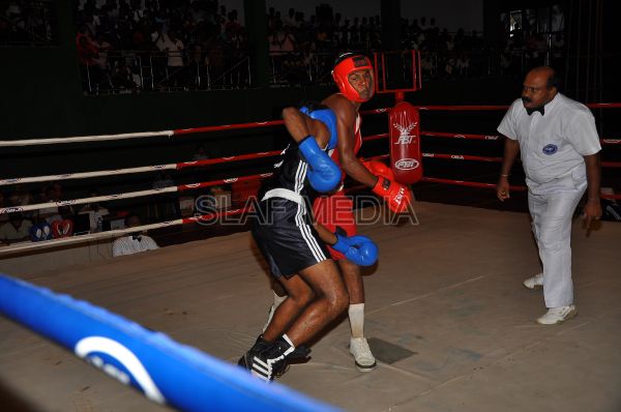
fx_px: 723
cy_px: 206
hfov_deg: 46.5
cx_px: 310
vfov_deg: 31.8
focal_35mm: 42
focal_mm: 28
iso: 200
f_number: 5.6
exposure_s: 1/90
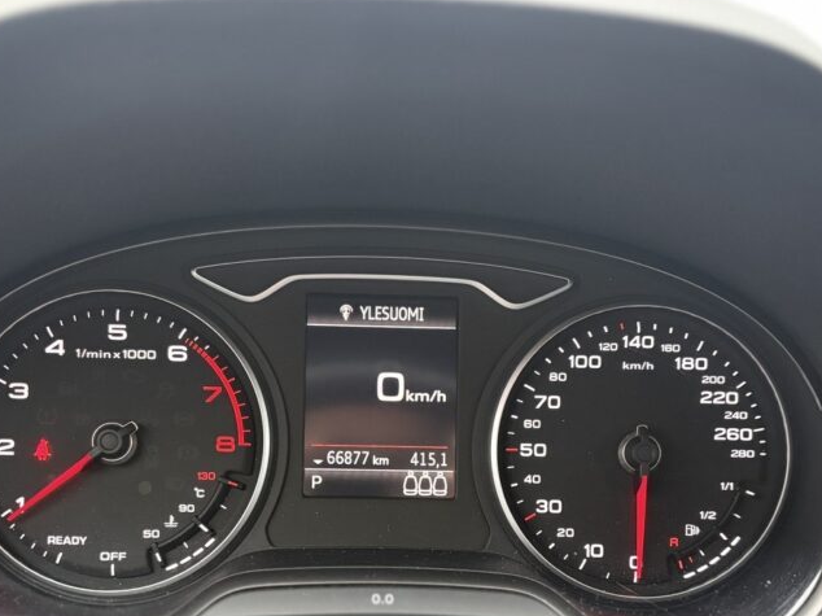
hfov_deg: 44.8
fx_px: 997
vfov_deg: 33.7
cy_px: 460
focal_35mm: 42
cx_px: 398
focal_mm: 5.96
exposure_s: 1/51
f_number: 1.6
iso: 500
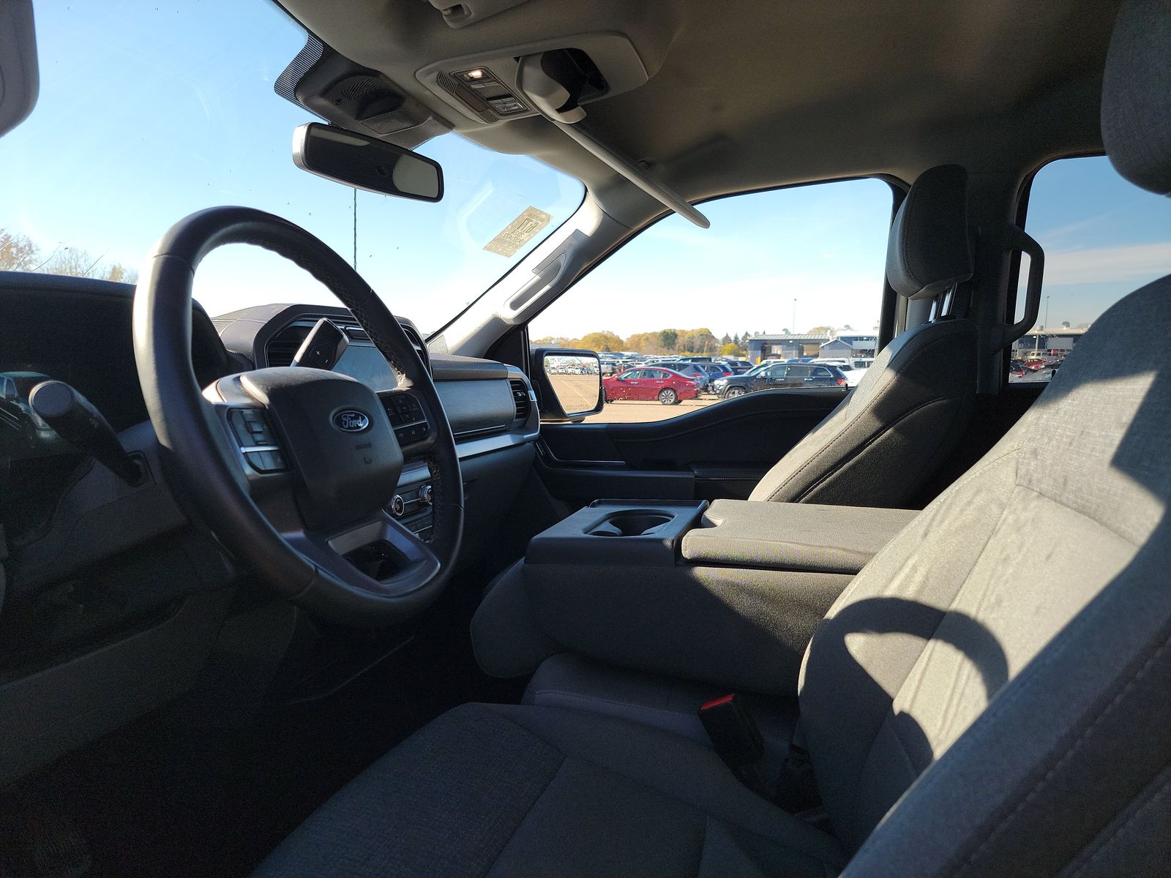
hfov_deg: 71.6
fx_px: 812
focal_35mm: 24
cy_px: 439
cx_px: 586
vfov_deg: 56.8
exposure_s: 1/225
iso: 50
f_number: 1.8
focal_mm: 6.7
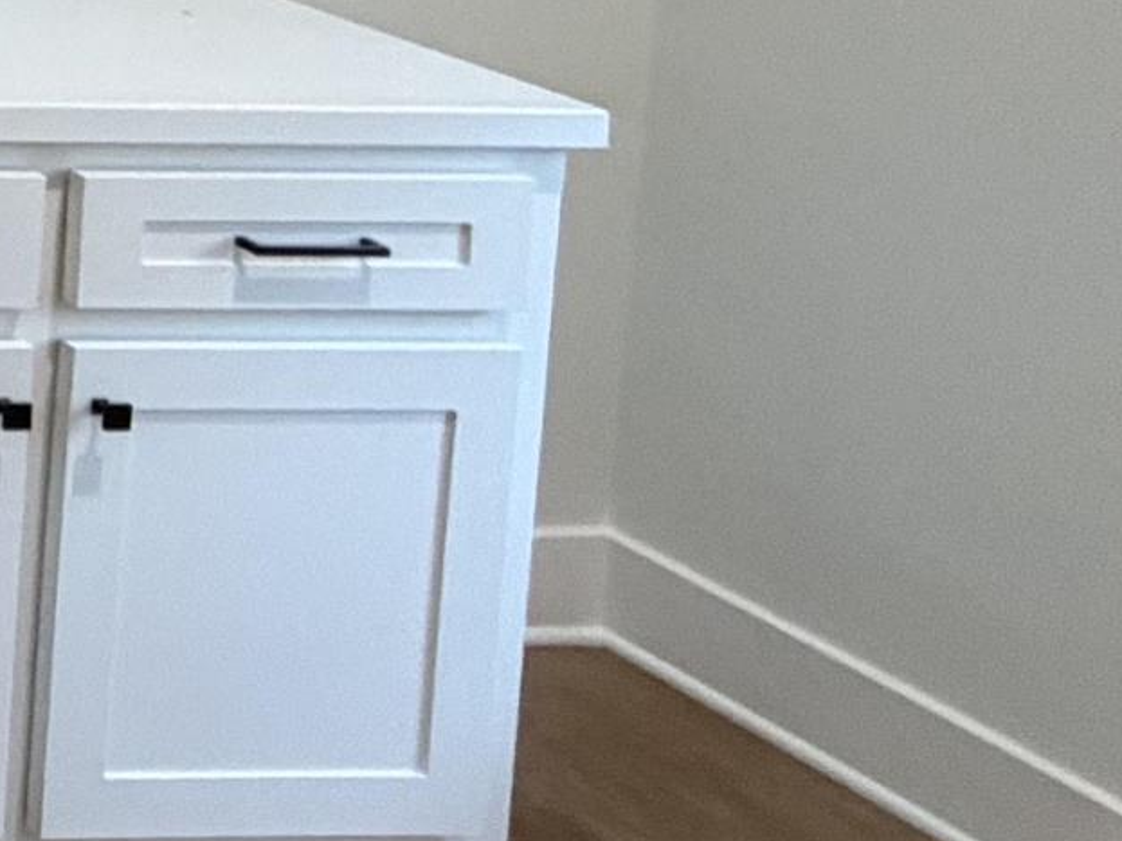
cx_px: -1428
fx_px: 2236
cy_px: -495
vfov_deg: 18.4
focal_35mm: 69
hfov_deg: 16.2
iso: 320
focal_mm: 2.22
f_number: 2.2
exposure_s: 1/60
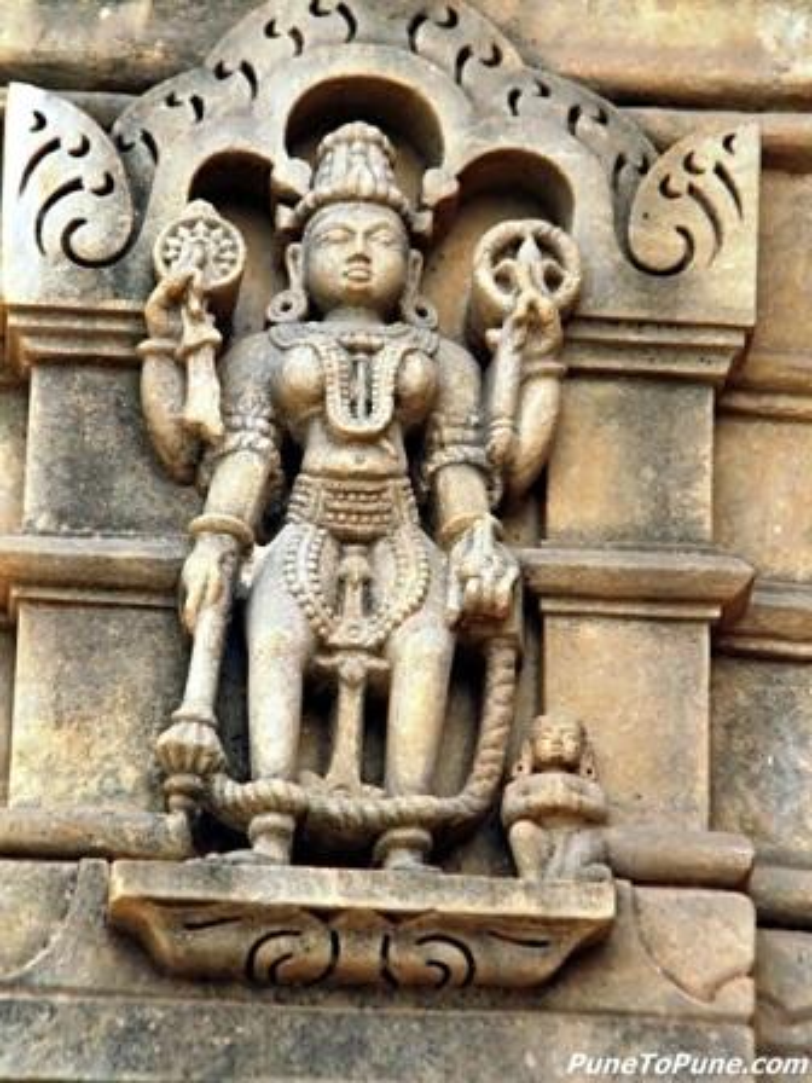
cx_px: 406
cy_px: 542
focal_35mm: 148
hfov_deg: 10.0
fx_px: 4629
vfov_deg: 13.3
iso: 80
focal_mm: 26.8
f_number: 5
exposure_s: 1/141
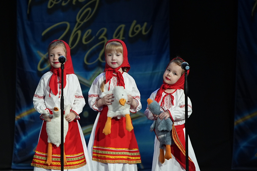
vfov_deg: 4.0
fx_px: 2442
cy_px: 92
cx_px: 102
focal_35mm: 342
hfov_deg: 6.0
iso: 1000
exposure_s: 1/320
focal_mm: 185
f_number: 2.8
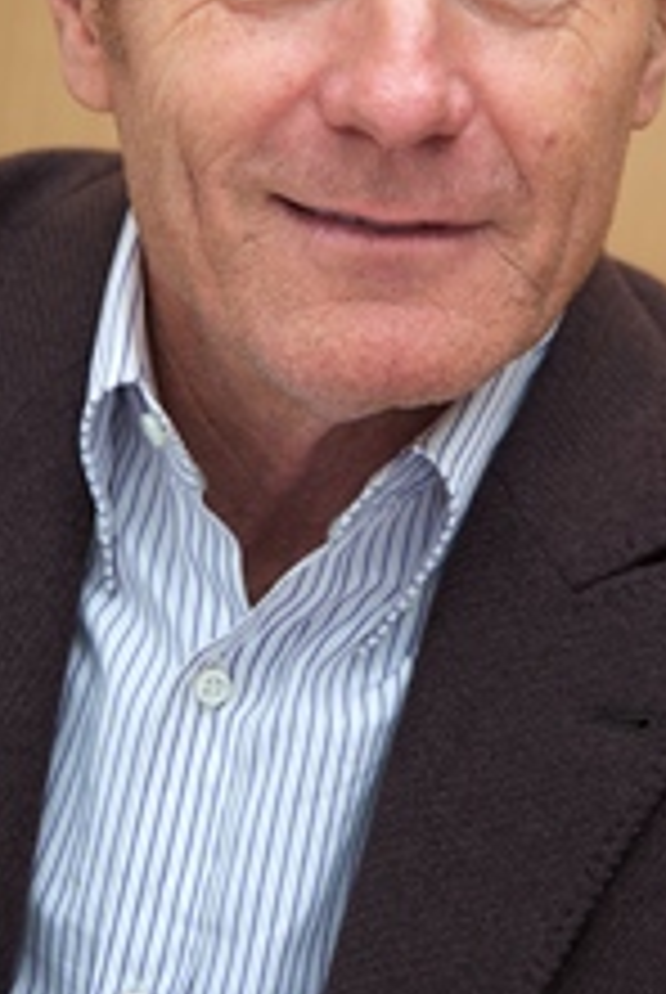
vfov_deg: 7.1
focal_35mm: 289
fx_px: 7994
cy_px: 207
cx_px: 434
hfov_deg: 4.8
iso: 500
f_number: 5.6
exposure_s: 1/60
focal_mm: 160
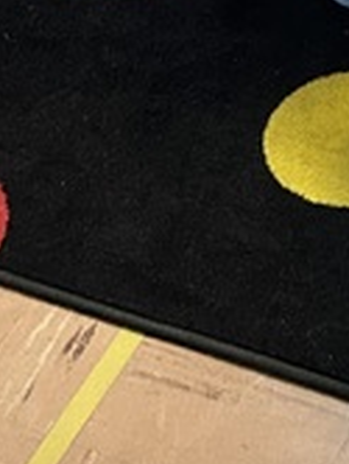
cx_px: 327
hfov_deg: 9.3
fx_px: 2145
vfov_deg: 11.1
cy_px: -475
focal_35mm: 160
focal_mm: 5.7
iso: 250
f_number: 1.5
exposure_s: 1/60
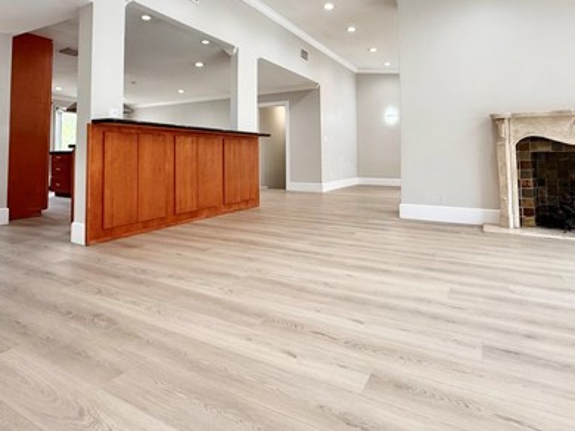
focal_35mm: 23
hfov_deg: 73.4
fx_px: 382
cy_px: 134
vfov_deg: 57.2
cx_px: 237
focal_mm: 2.22
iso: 125
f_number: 2.2
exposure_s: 1/120
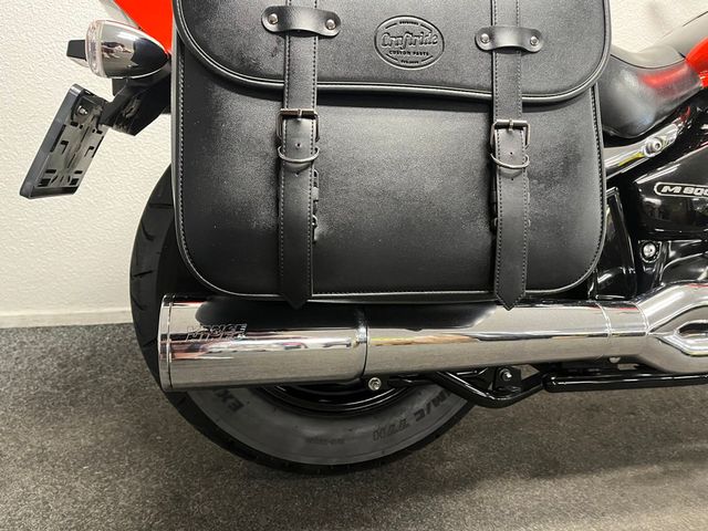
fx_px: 532
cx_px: 354
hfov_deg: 67.3
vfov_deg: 53.1
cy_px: 266
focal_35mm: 26
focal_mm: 5.1
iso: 400
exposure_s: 1/33
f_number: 1.6
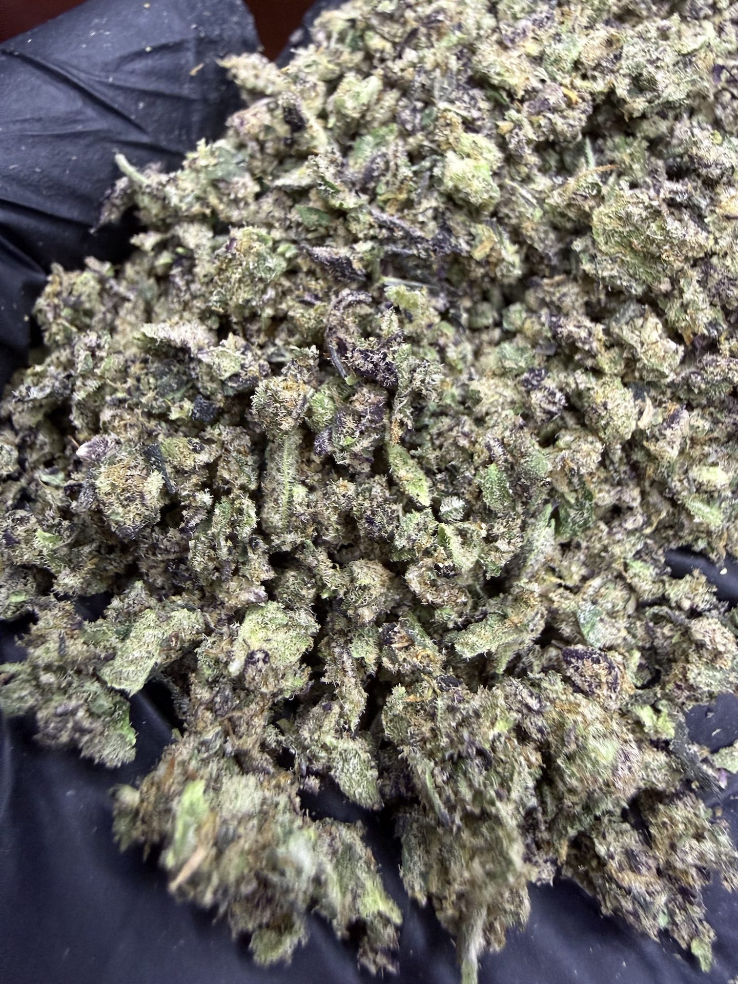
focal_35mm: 24
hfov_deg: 56.8
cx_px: 369
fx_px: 682
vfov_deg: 71.6
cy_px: 492
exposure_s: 1/48
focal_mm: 2.22
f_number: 2.2
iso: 400
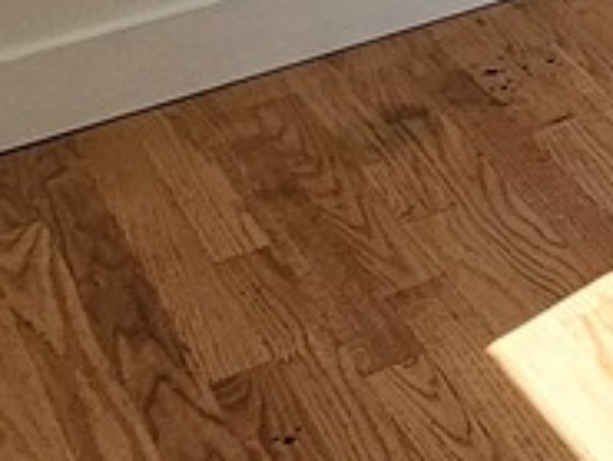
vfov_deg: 12.6
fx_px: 1790
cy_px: -497
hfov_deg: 13.4
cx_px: 1531
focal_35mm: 101
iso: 80
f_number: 2.2
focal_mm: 2.2
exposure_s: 1/120
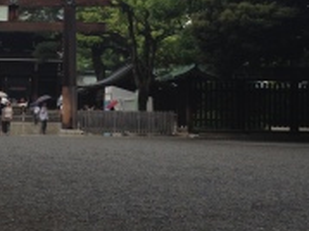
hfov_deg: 19.8
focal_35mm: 98
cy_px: 73
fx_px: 874
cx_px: 59
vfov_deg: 15.0
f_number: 2.4
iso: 50
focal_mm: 4.28
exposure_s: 1/673
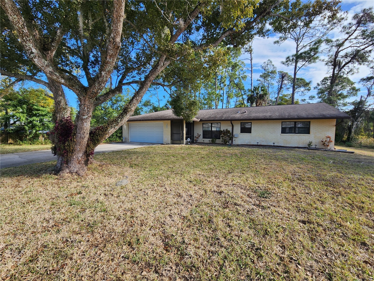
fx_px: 140
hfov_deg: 106.2
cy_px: 140
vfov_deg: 89.9
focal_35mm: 13
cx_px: 187
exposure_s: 1/740
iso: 50
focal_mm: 2.2
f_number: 2.2
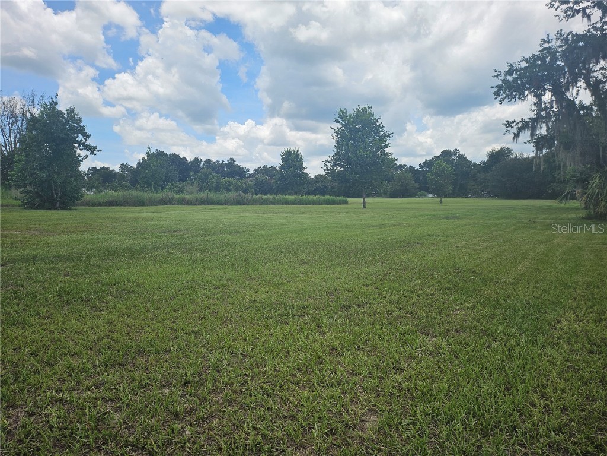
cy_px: 228
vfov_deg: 56.8
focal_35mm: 24
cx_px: 304
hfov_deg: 71.6
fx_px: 421
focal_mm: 5
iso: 50
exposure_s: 1/4385
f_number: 1.8
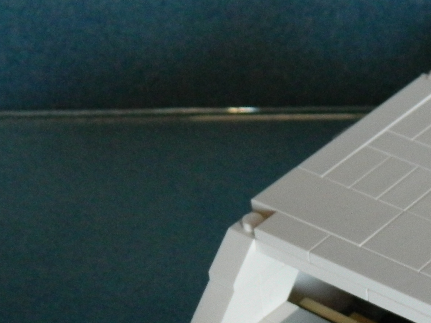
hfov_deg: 15.7
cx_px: 403
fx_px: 1544
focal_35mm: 124
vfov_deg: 11.6
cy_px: 431
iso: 320
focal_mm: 7.3
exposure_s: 1/30
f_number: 3.5
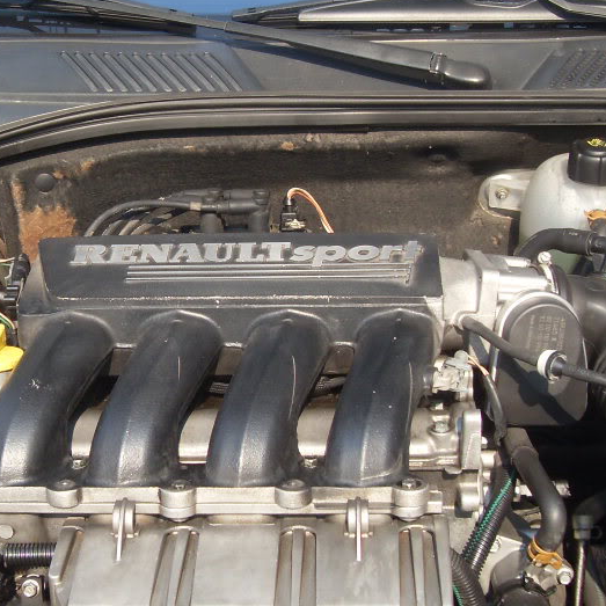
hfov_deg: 26.9
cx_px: 316
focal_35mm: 64
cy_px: 328
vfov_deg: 26.9
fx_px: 1268
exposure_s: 1/60
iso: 80
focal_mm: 6.3
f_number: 7
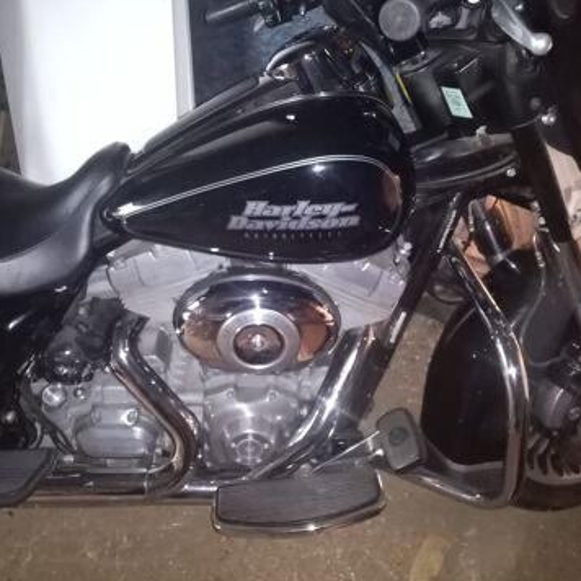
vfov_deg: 52.5
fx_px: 589
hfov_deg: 52.4
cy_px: 290
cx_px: 259
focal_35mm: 31
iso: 1310
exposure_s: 1/16.7
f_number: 1.8
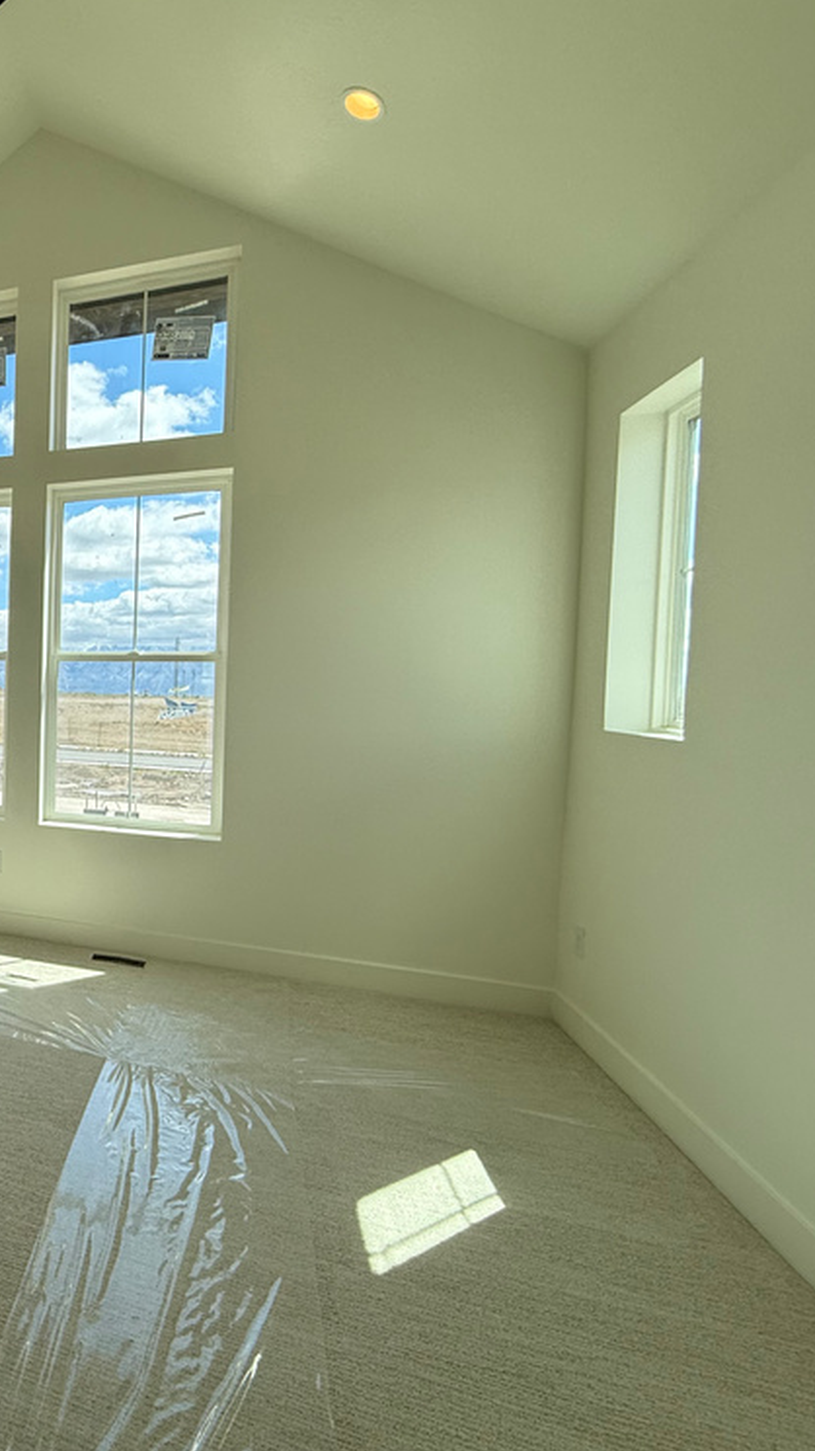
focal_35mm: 21
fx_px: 808
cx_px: -138
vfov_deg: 83.8
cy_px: 704
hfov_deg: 40.0
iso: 64
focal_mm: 2.22
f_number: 2.2
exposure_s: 1/527
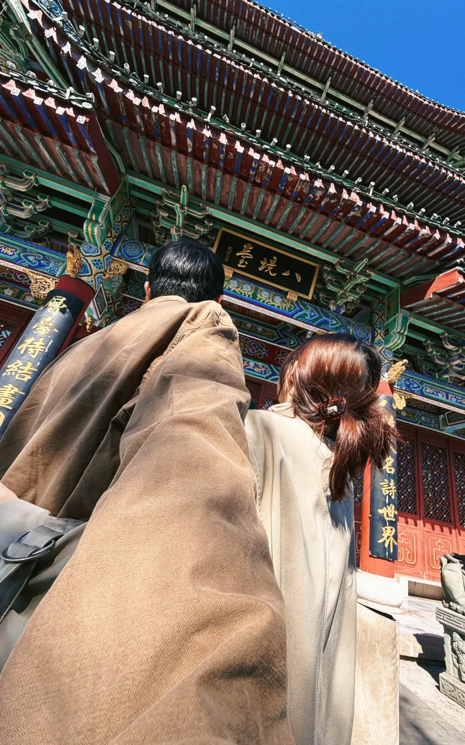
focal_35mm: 15
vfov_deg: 101.5
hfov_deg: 74.5
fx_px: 304
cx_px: 258
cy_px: 373
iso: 40
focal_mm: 2.22
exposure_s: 1/502
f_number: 2.2
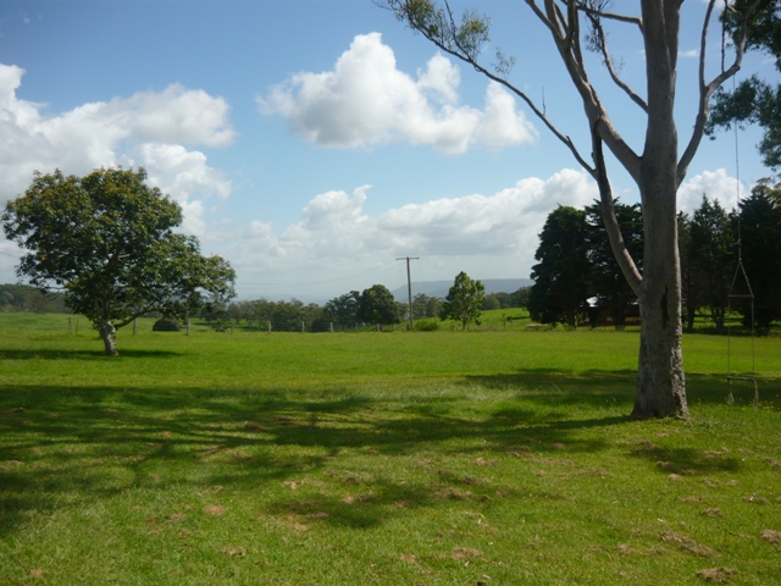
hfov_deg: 55.4
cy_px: 293
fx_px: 745
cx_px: 390
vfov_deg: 42.9
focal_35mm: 33
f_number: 8
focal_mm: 5.5
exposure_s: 1/320
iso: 100
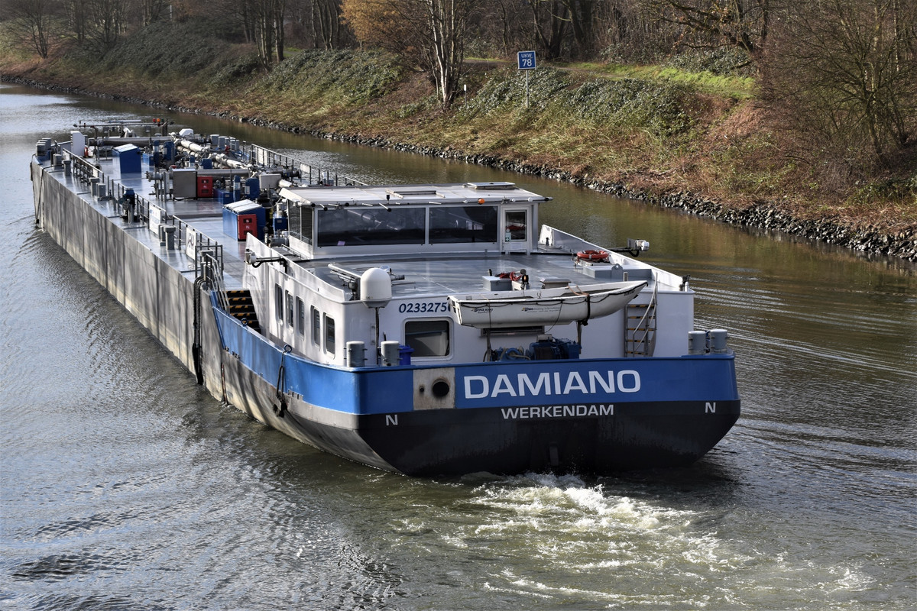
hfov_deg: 18.2
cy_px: 306
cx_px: 458
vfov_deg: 12.2
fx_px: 2865
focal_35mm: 112
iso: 200
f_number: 8
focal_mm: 75
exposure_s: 1/250
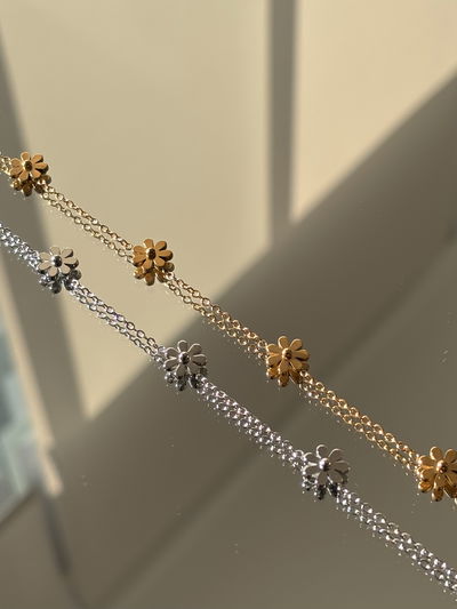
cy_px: 304
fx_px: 915
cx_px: 228
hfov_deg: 28.0
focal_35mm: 52
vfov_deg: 36.8
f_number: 1.6
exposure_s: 1/1499
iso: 40
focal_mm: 5.96
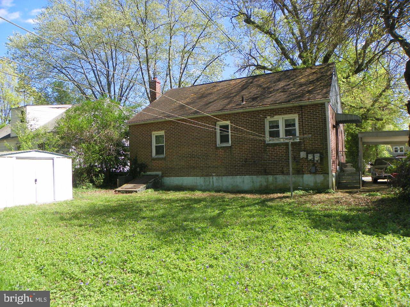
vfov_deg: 53.1
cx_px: 205
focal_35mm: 26
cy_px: 154
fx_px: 308
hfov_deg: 67.3
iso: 64
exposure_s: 1/250
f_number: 4
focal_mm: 4.6
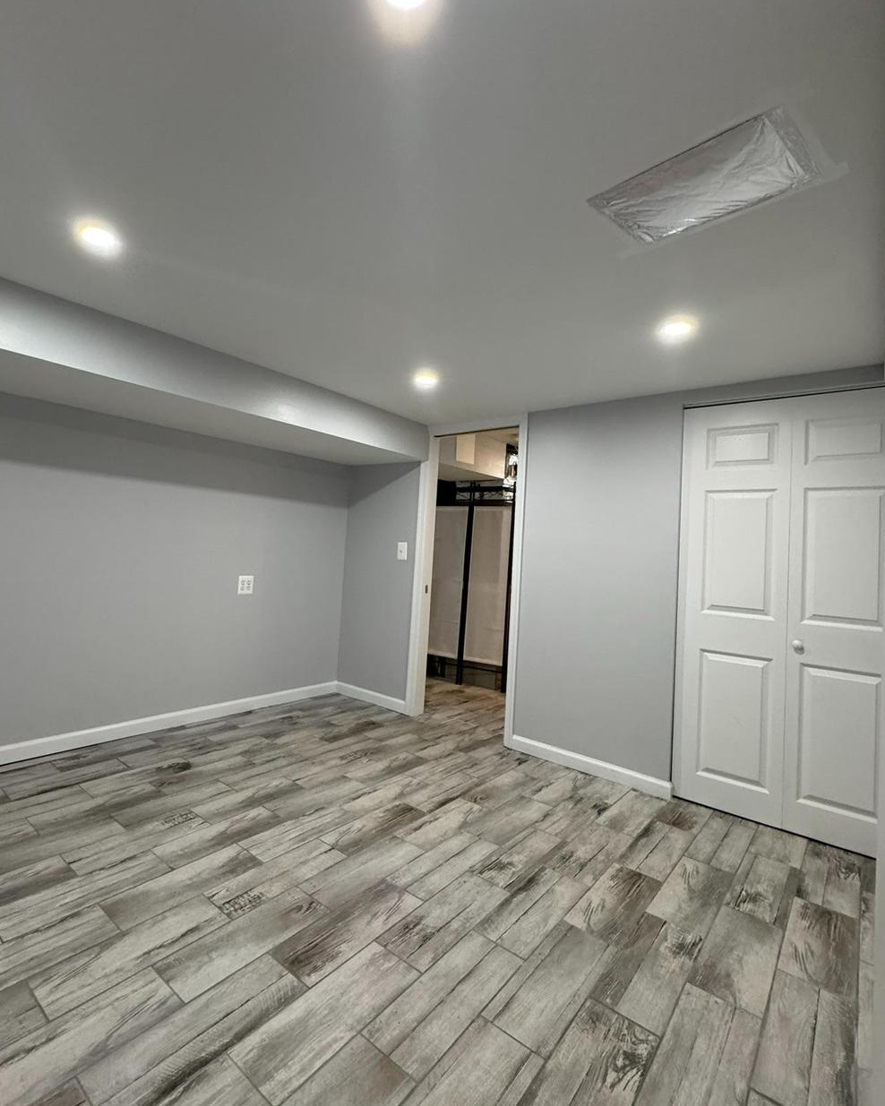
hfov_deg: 76.5
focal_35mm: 17
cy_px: 527
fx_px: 557
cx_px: 380
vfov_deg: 89.6
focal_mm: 2.22
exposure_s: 1/120
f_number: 2.2
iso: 320
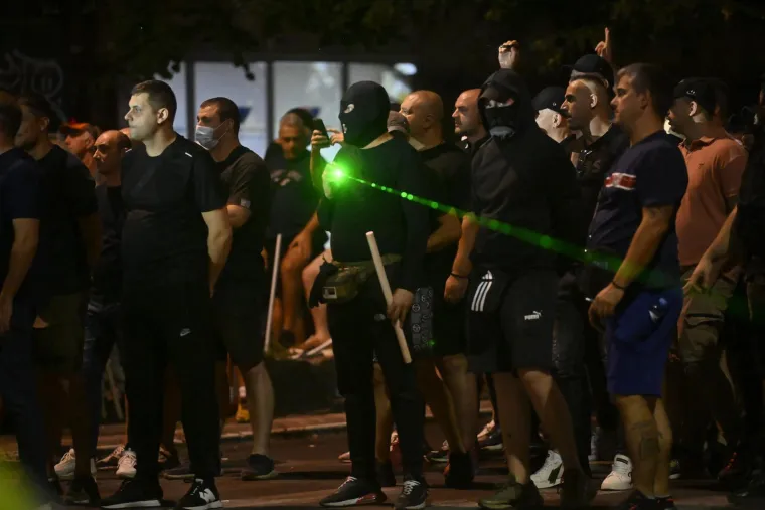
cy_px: 255
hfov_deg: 11.7
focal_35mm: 175
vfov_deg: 7.8
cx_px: 382
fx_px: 3719
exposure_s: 1/250
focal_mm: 175
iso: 10000
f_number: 2.8
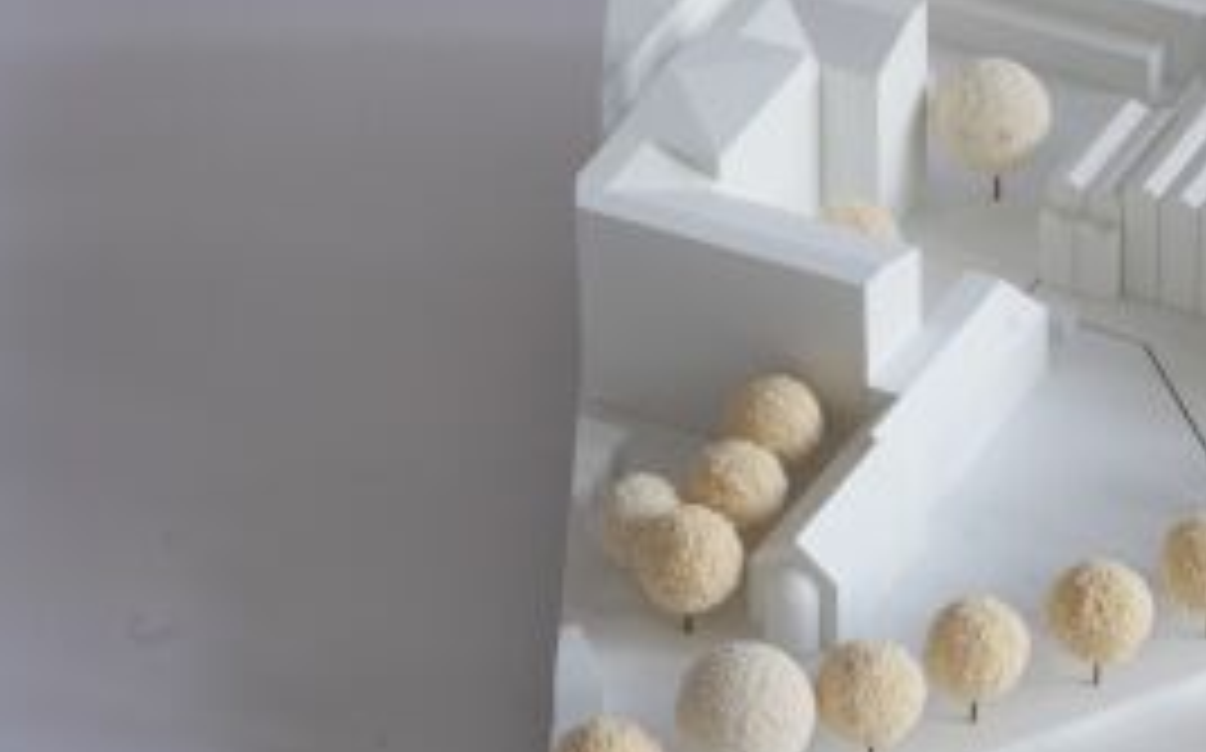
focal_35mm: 226
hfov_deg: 9.2
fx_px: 7422
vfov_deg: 5.8
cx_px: 1233
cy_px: 315
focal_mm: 99
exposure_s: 1
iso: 100
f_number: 14
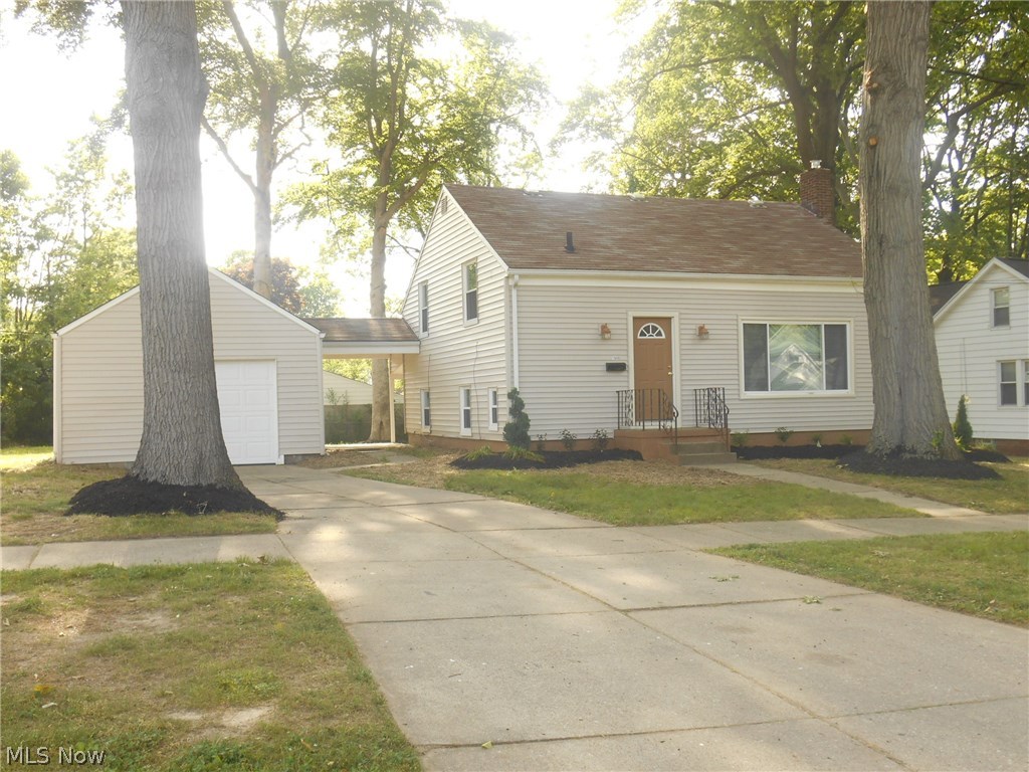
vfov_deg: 40.7
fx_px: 1040
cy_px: 386
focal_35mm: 35
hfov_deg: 52.6
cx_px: 514
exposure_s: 1/80
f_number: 3.7
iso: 80
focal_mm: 6.3
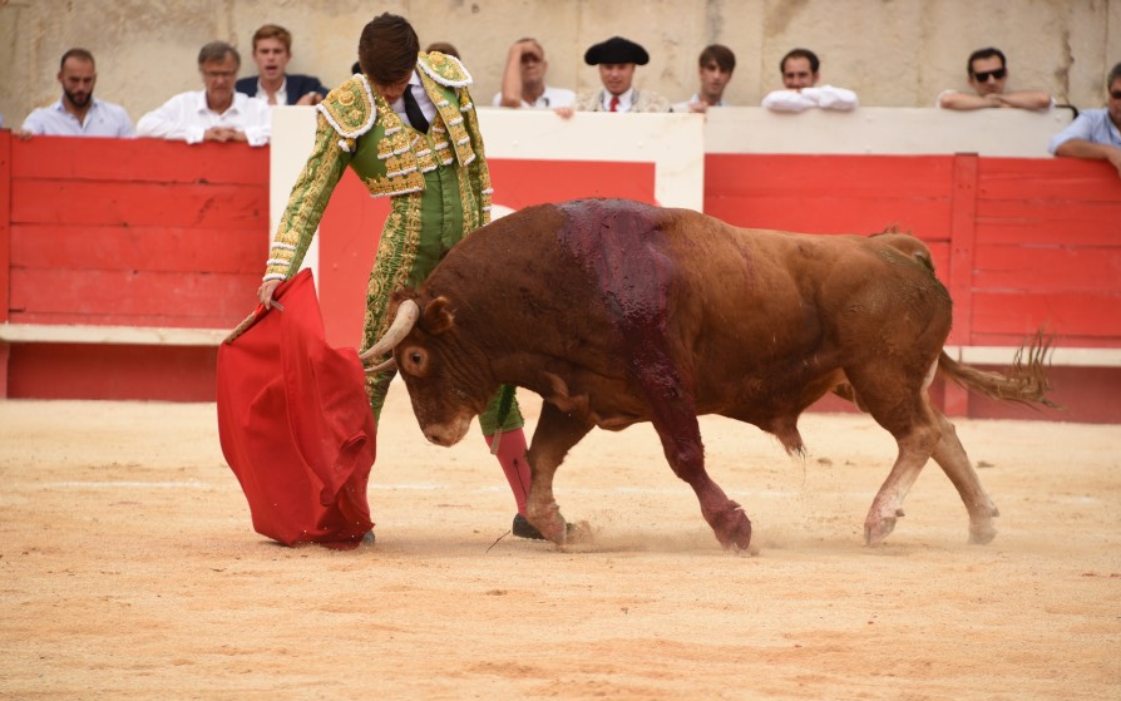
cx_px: 563
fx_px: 7211
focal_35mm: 236
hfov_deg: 8.9
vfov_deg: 5.6
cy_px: 327
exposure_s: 1/800
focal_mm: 230
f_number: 6.3
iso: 400
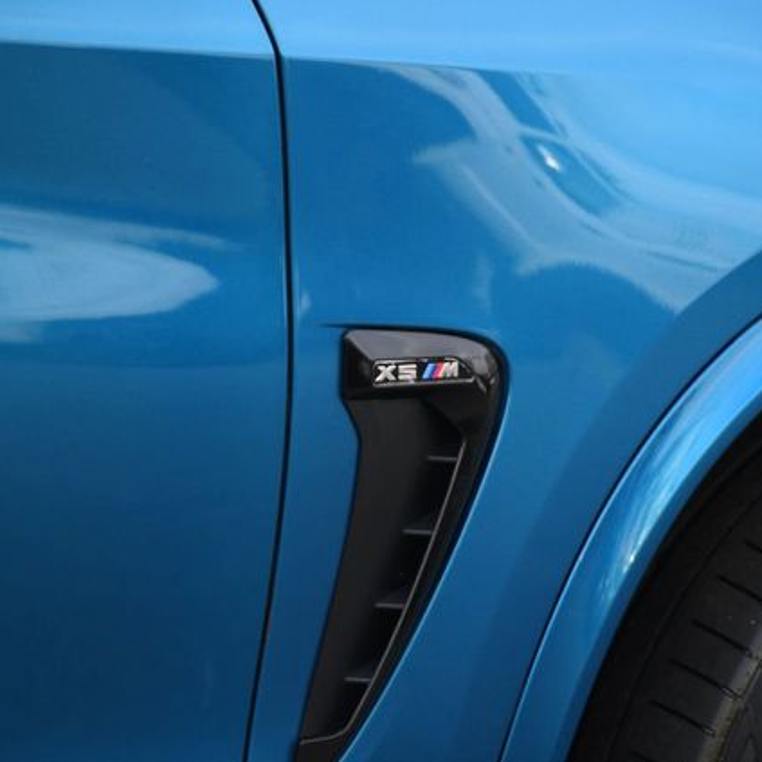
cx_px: 458
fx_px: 5280
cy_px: 381
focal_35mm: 212
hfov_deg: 8.3
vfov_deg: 8.3
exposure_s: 1/200
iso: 280
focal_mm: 110
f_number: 4.8
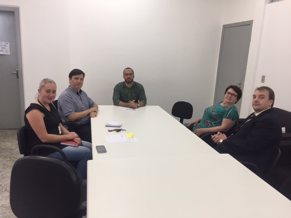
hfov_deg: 61.7
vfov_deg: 48.2
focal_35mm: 29
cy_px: 109
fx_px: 244
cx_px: 146
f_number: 2.2
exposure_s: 1/30
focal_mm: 4.15
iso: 40
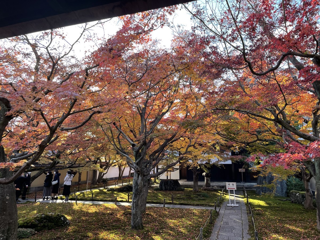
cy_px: 120
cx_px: 160
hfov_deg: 67.3
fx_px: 240
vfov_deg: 53.1
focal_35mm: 26
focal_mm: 4.2
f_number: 1.6
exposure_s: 1/166
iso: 32
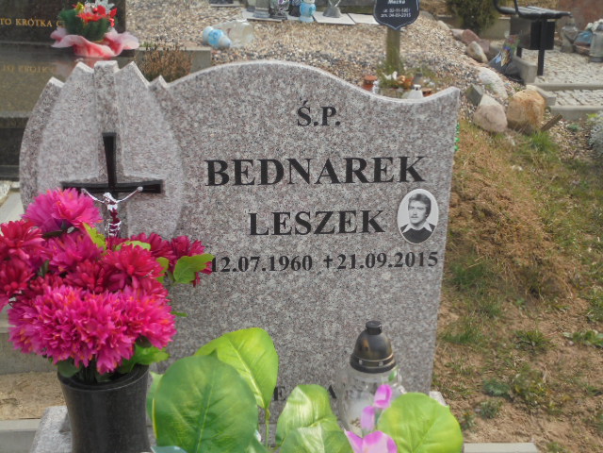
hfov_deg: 38.9
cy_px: 226
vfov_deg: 29.7
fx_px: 854
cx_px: 302
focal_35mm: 49
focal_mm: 8.9
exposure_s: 1/320
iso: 100
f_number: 4.8
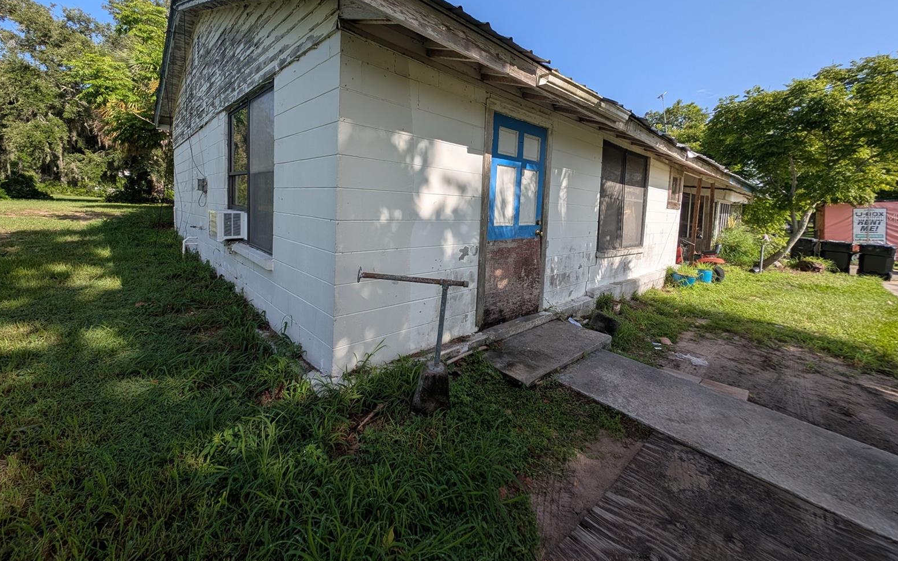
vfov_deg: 81.6
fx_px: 318
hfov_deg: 109.4
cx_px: 451
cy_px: 218
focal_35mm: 13
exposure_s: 1/1773
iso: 44
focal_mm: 2.23
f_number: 1.95
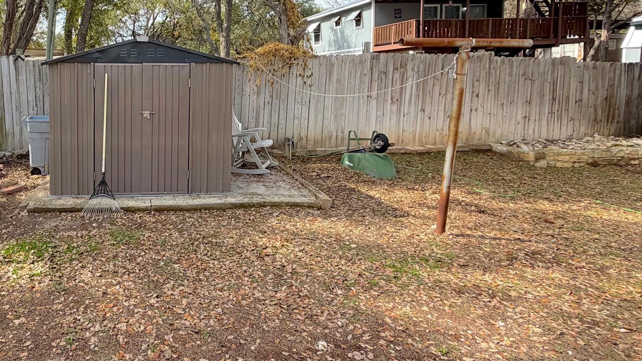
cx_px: 149
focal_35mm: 24
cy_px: 107
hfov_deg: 70.4
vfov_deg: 46.5
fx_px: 409
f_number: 2.2
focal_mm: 2.22
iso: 50
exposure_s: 1/502
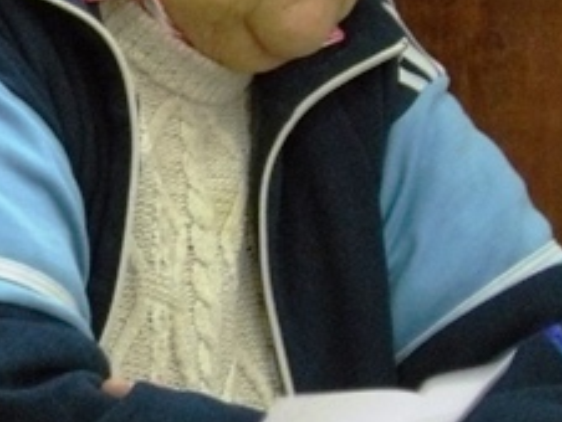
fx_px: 11214
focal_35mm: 690
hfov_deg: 2.9
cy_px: 50
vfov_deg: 2.2
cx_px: -102
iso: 400
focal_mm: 40.7
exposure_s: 1/20
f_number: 3.3
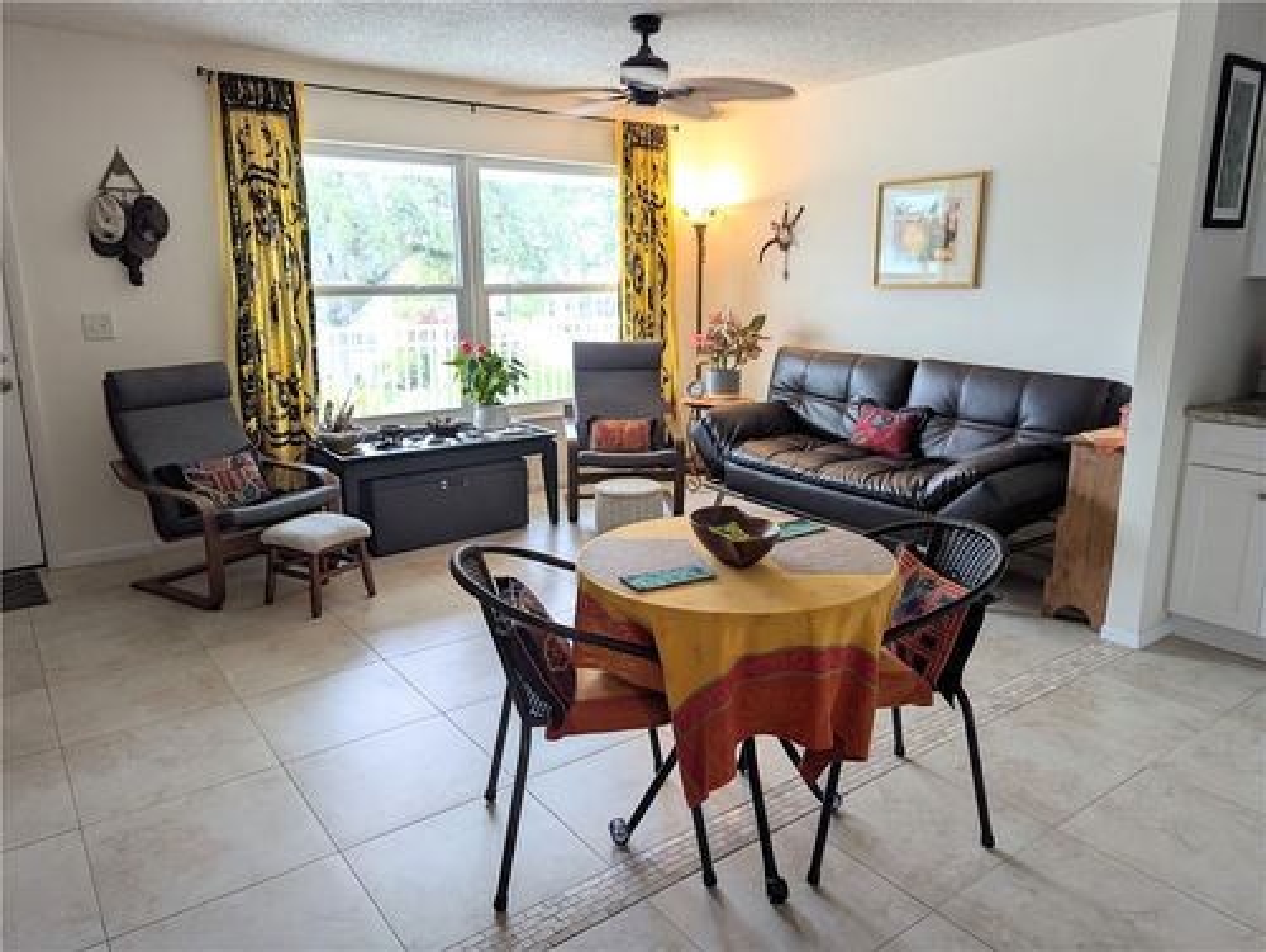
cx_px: 633
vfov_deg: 56.9
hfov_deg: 71.5
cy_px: 476
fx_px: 879
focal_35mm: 24
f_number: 1.85
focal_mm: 6.81
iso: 44
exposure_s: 1/40
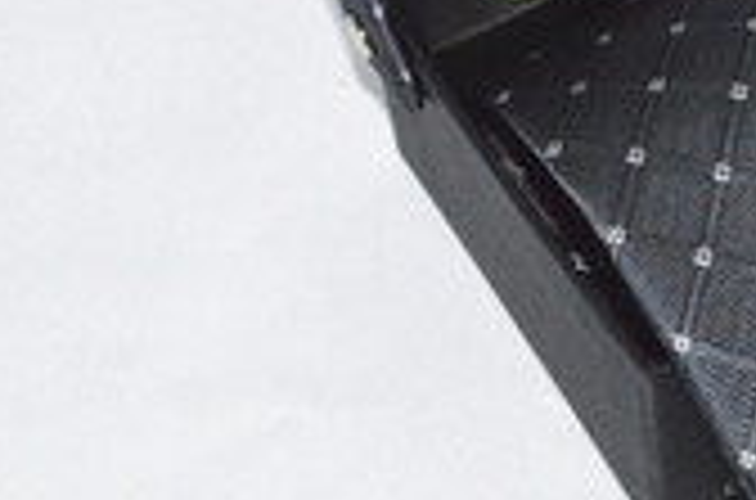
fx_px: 4481
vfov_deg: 6.4
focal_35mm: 214
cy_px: 63
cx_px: 810
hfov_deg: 9.6
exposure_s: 1/250
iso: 6400
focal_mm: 48
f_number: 25
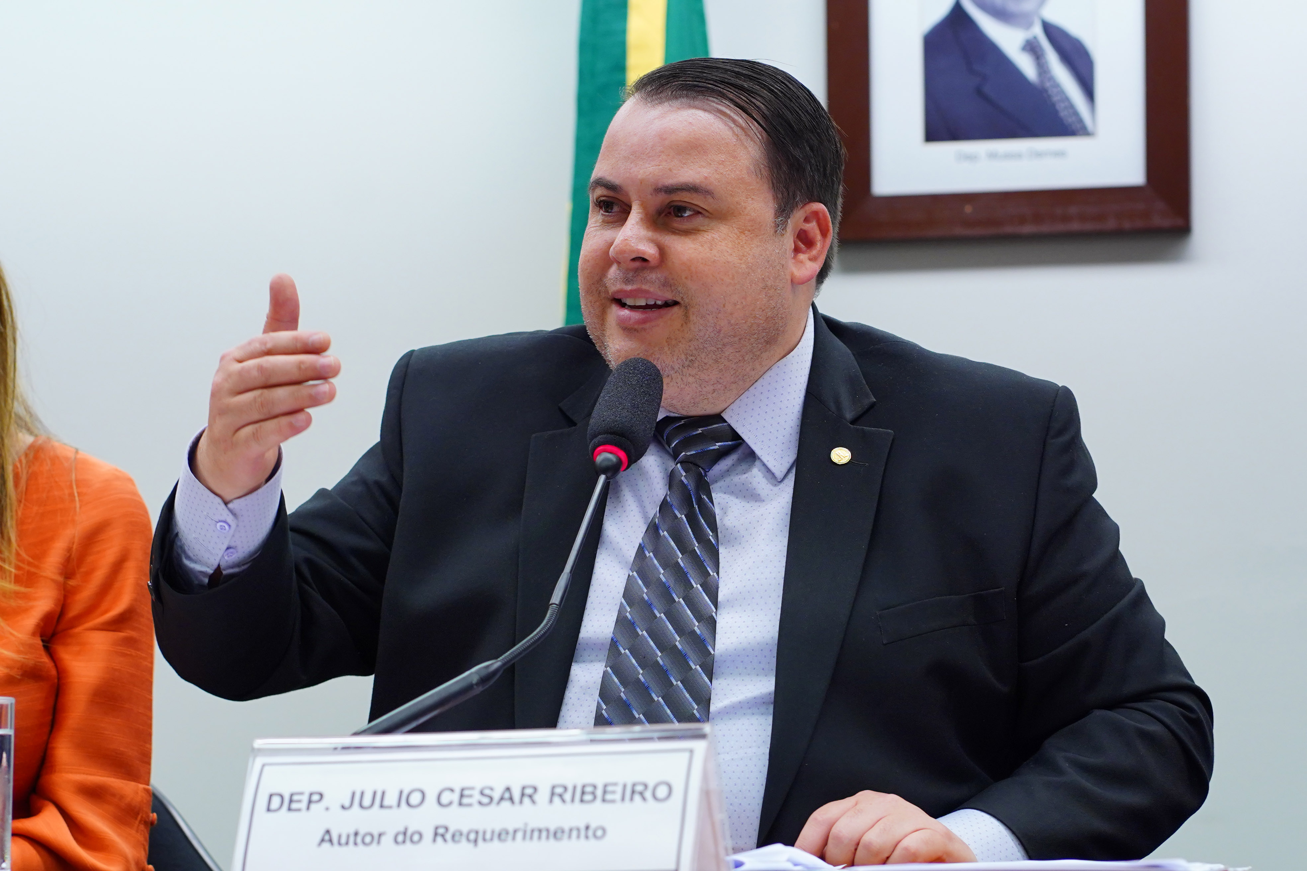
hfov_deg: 16.1
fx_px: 4610
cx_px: 654
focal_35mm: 127
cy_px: 436
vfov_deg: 10.8
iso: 1250
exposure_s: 1/250
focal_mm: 85
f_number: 4
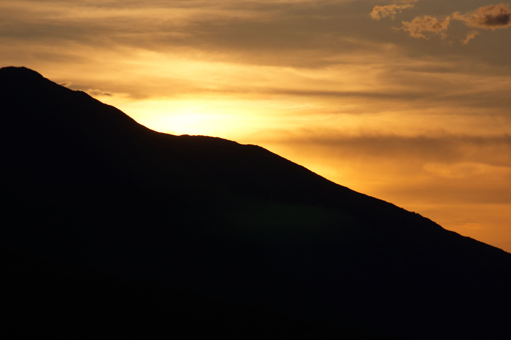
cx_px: 256
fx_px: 4467
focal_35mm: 315
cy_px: 170
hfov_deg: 6.5
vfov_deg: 4.4
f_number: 8
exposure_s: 1/1250
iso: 200
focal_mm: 210
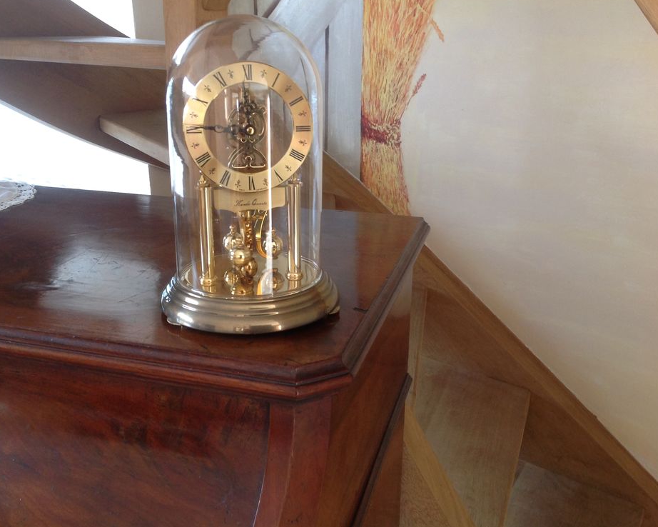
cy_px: 262
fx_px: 721
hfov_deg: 49.1
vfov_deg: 40.1
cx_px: 316
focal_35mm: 37
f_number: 2.4
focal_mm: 4.28
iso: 100
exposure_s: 1/15
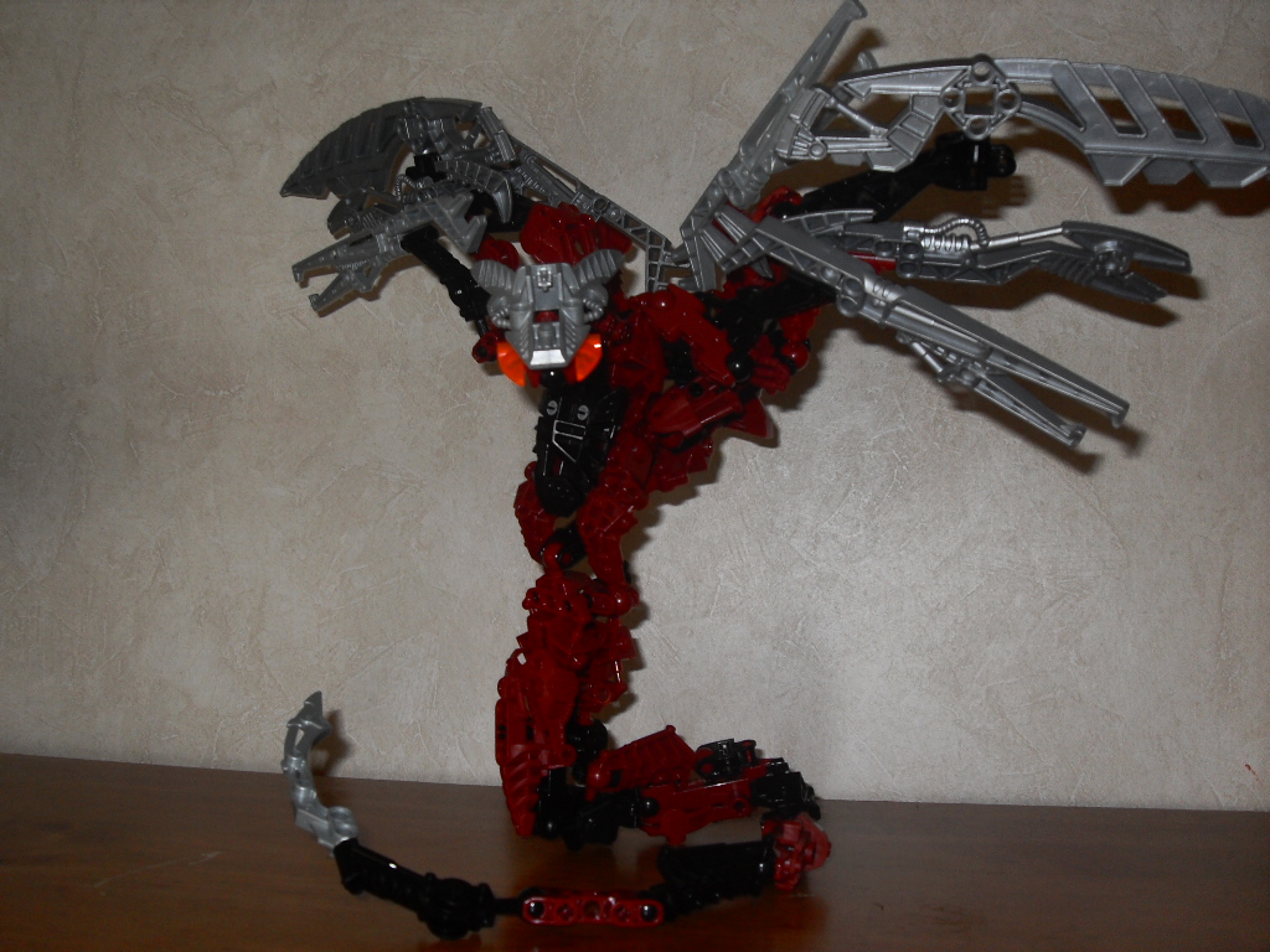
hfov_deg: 50.1
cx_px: 635
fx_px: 1357
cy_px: 476
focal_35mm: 37
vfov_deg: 38.7
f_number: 2.8
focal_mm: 6.3
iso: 100
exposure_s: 1/45
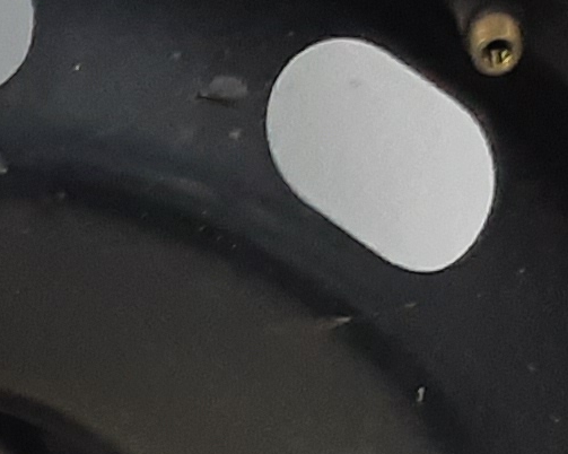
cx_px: -440
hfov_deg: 10.6
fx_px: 2873
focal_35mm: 171
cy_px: 840
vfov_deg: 8.6
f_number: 1.9
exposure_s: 1/50
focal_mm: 2.91
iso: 160
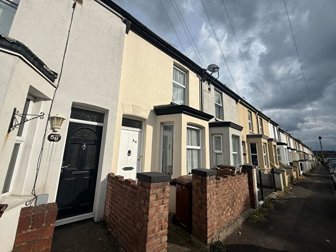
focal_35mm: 14
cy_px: 126
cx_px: 168
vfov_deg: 85.7
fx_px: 136
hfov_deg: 102.1
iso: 50
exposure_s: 1/3125
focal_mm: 2.22
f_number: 2.2
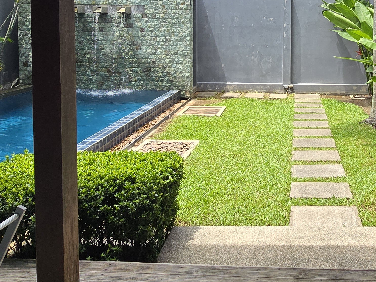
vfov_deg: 38.5
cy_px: 41
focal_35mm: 35
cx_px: 275
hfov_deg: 50.8
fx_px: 380
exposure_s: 1/1067
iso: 50
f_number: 2.2
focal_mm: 2.2
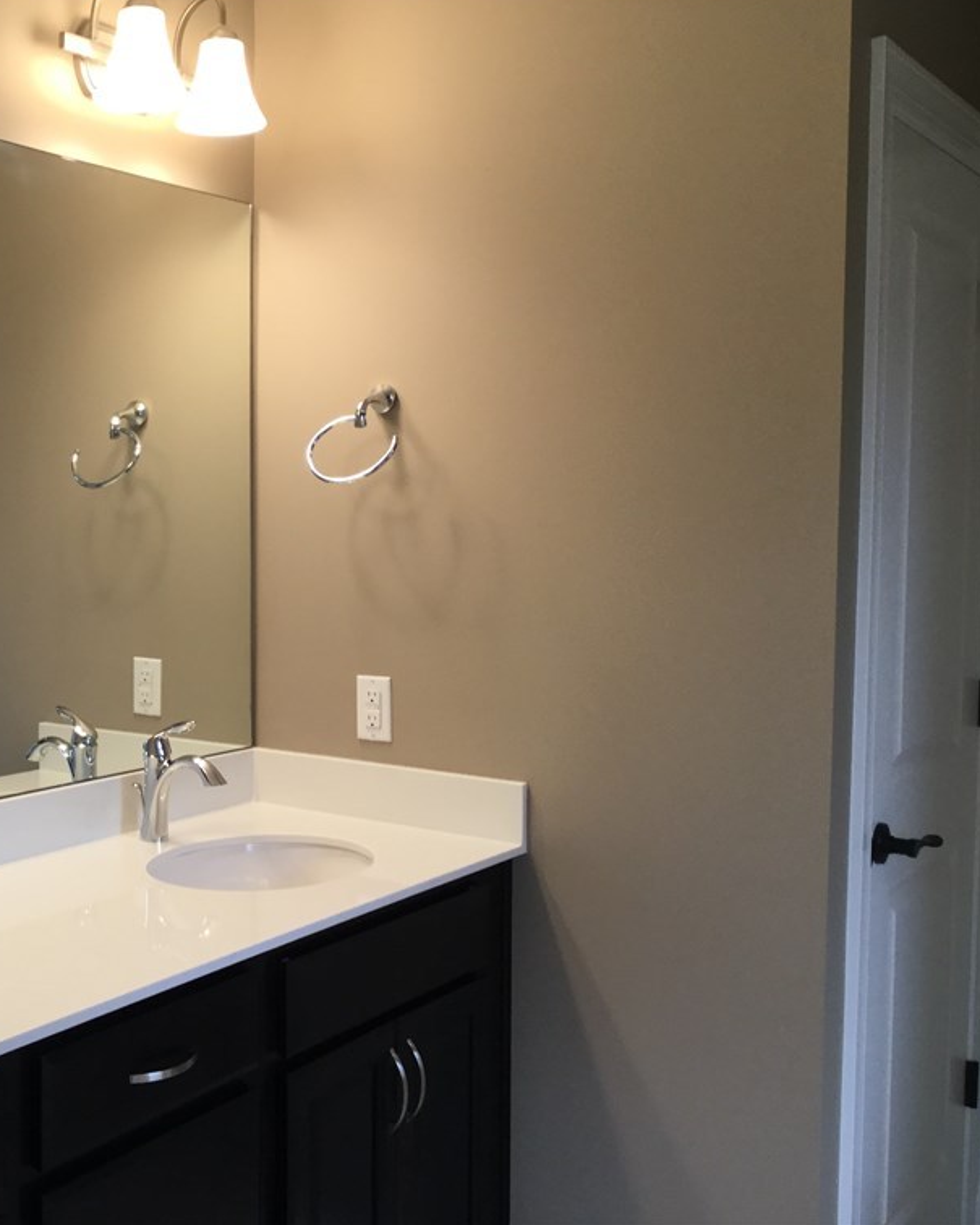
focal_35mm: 41
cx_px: 159
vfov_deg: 44.8
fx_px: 1486
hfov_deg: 35.0
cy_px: 604
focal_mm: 3.3
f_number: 2.4
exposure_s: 1/40
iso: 32
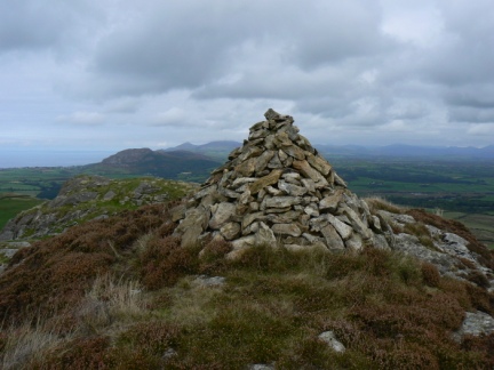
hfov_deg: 51.4
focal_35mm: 36
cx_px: 247
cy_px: 185
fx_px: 514
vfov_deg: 39.7
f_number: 5.6
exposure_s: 1/500
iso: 80
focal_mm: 6
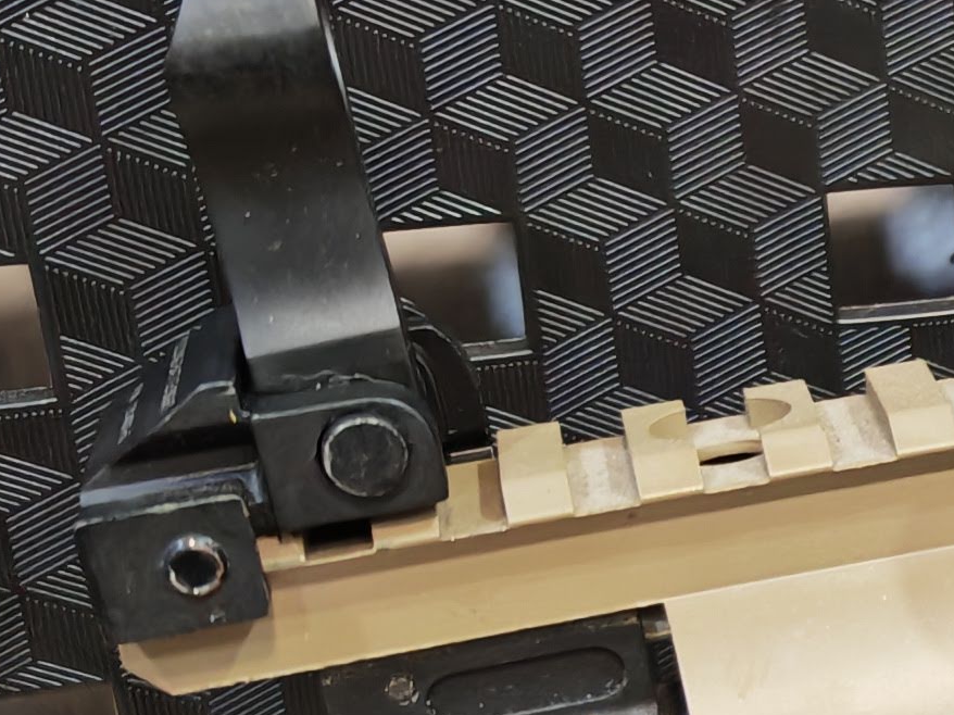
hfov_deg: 14.7
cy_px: 600
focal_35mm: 112
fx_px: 3086
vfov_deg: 13.1
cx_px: 1868
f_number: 2
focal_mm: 6.83
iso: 800
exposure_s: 1/50
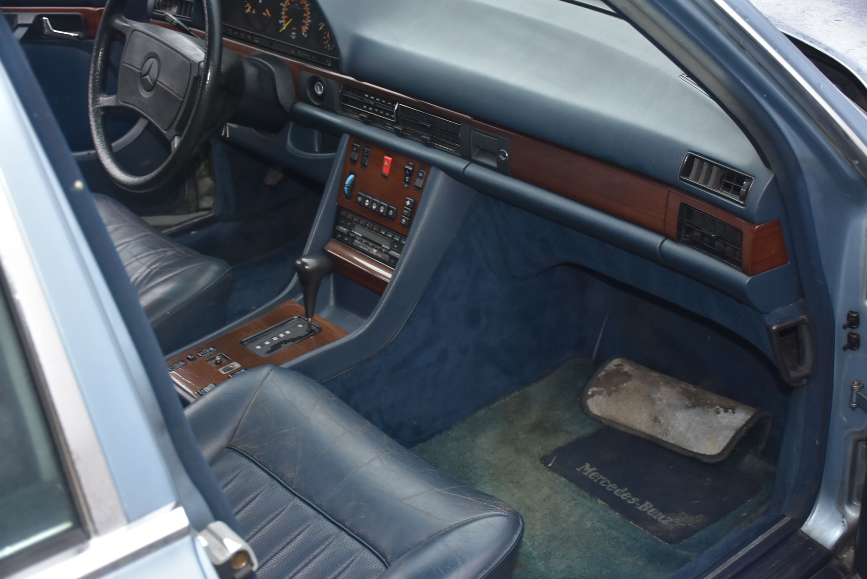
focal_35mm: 51
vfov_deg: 26.5
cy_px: 290
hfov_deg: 38.9
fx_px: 1229
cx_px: 434
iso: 450
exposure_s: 1/60
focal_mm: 34
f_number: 4.2
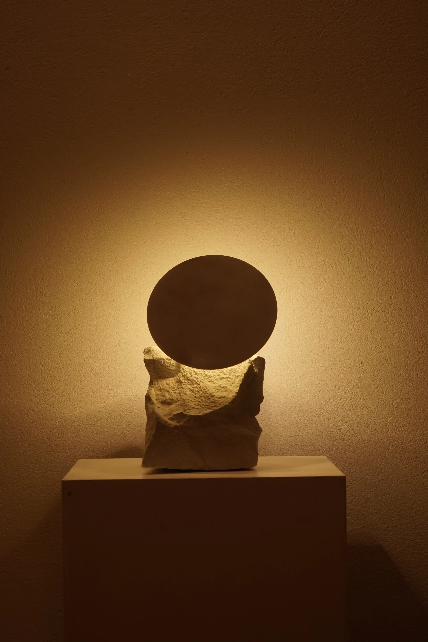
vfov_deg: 28.8
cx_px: 214
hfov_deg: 19.5
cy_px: 321
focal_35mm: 70
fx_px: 1248
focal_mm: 70
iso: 800
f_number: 13
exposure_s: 1/40
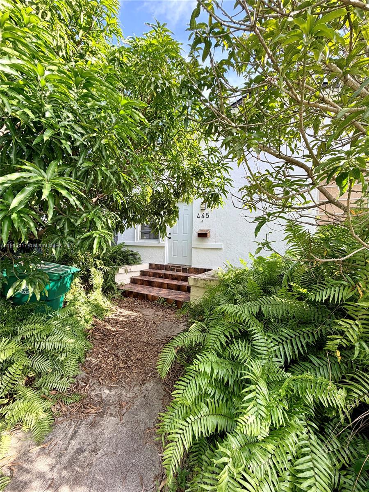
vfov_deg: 102.1
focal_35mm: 14
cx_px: 184
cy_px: 246
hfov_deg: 85.7
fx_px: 199
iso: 40
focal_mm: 2.22
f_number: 2.2
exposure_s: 1/148
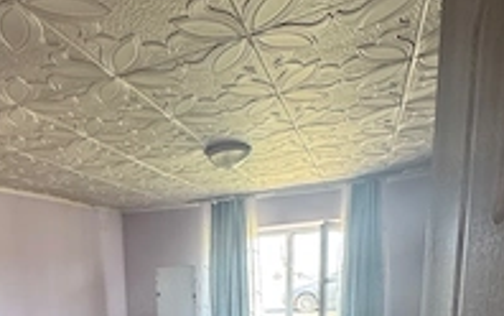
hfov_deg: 61.3
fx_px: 412
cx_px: 165
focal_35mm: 30
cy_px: 357
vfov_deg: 35.2
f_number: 2.2
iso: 320
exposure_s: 1/85
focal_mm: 2.22
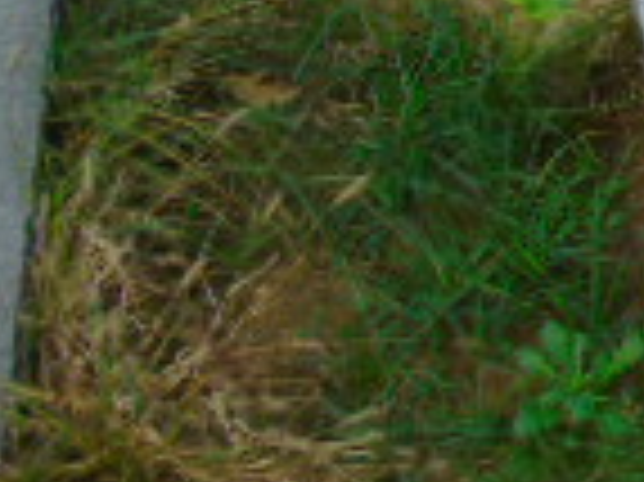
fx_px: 2082
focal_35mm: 112
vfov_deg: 12.5
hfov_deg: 15.9
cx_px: 1018
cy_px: -275
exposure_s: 1/200
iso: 80
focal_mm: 4.4
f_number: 3.4
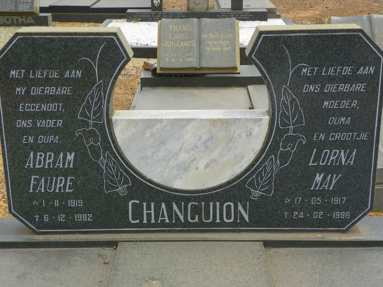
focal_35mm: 60
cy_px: 144
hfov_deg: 32.2
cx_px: 192
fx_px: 664
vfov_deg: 24.4
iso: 64
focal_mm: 10.7
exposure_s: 1/200
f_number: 5
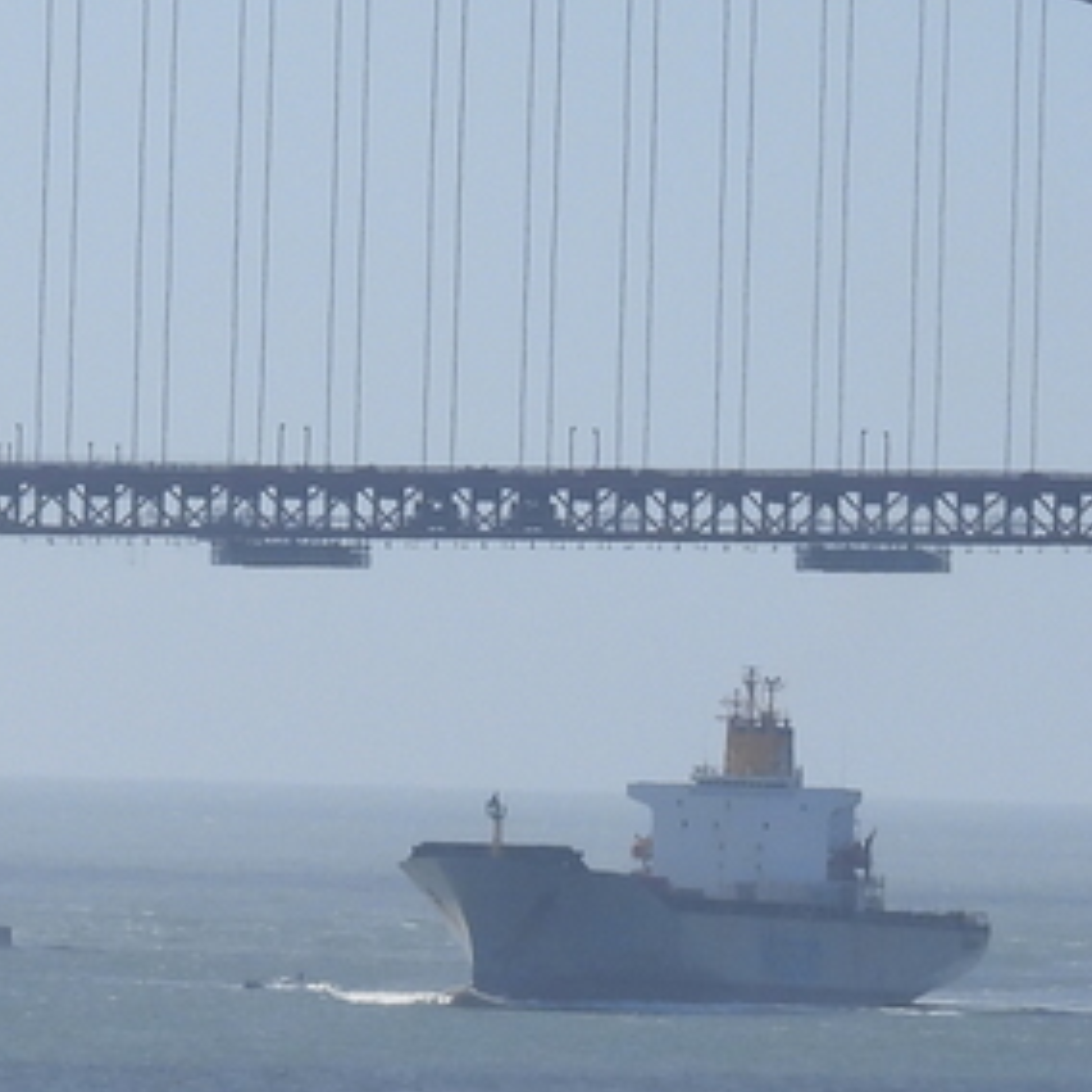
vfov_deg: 2.0
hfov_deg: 2.0
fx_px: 31229
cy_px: 623
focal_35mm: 875
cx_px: -246
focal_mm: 39.3
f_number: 4.5
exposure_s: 1/1250
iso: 100
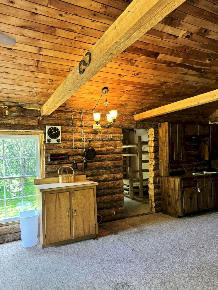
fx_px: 201
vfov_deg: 71.6
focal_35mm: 24
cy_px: 145
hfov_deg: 56.8
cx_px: 109
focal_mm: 6.76
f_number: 1.78
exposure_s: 1/60
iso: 320
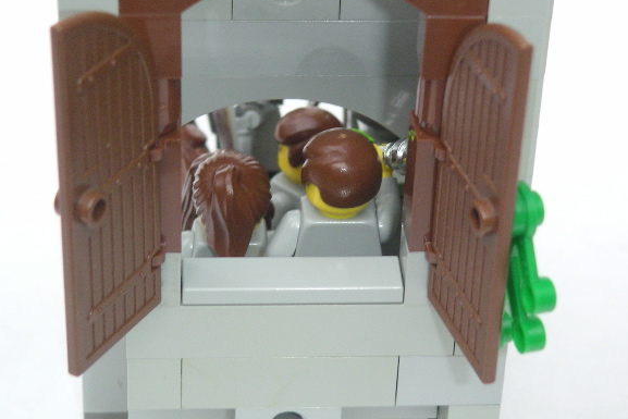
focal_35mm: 120
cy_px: 176
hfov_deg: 17.1
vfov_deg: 11.4
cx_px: 308
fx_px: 2094
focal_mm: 17.1
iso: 160
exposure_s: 1/111
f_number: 8
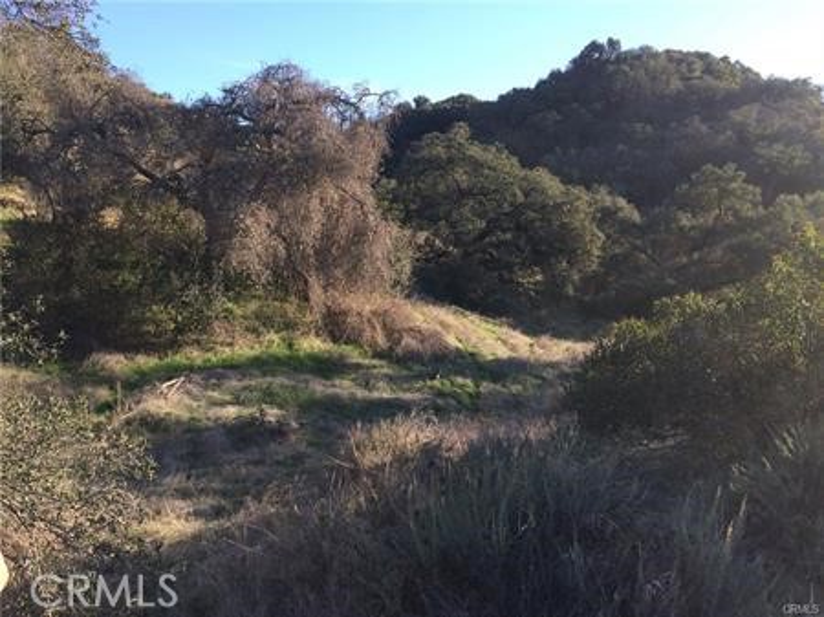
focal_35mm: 29
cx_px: 412
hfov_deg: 61.7
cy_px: 308
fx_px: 690
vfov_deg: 48.2
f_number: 2.2
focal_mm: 4.15
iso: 32
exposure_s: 1/519
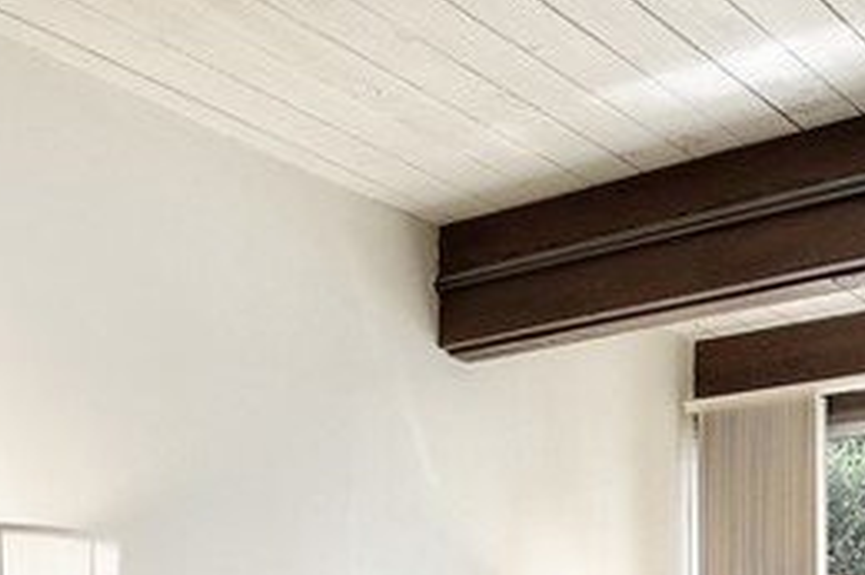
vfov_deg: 20.9
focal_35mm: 59
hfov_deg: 33.6
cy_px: 751
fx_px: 1417
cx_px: 586
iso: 100
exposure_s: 1/13
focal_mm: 10
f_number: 8
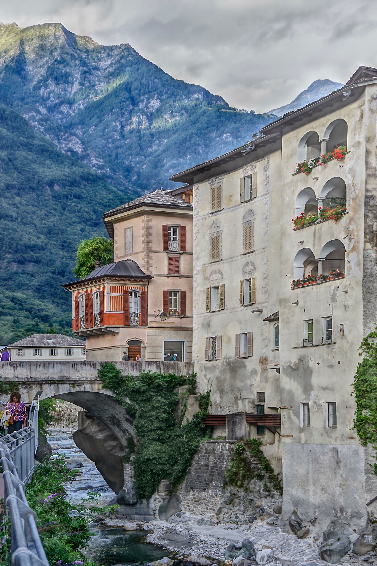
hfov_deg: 22.6
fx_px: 942
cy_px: 283
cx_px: 188
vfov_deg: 33.4
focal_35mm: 60
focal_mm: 40
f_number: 6.3
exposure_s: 1/80
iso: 200
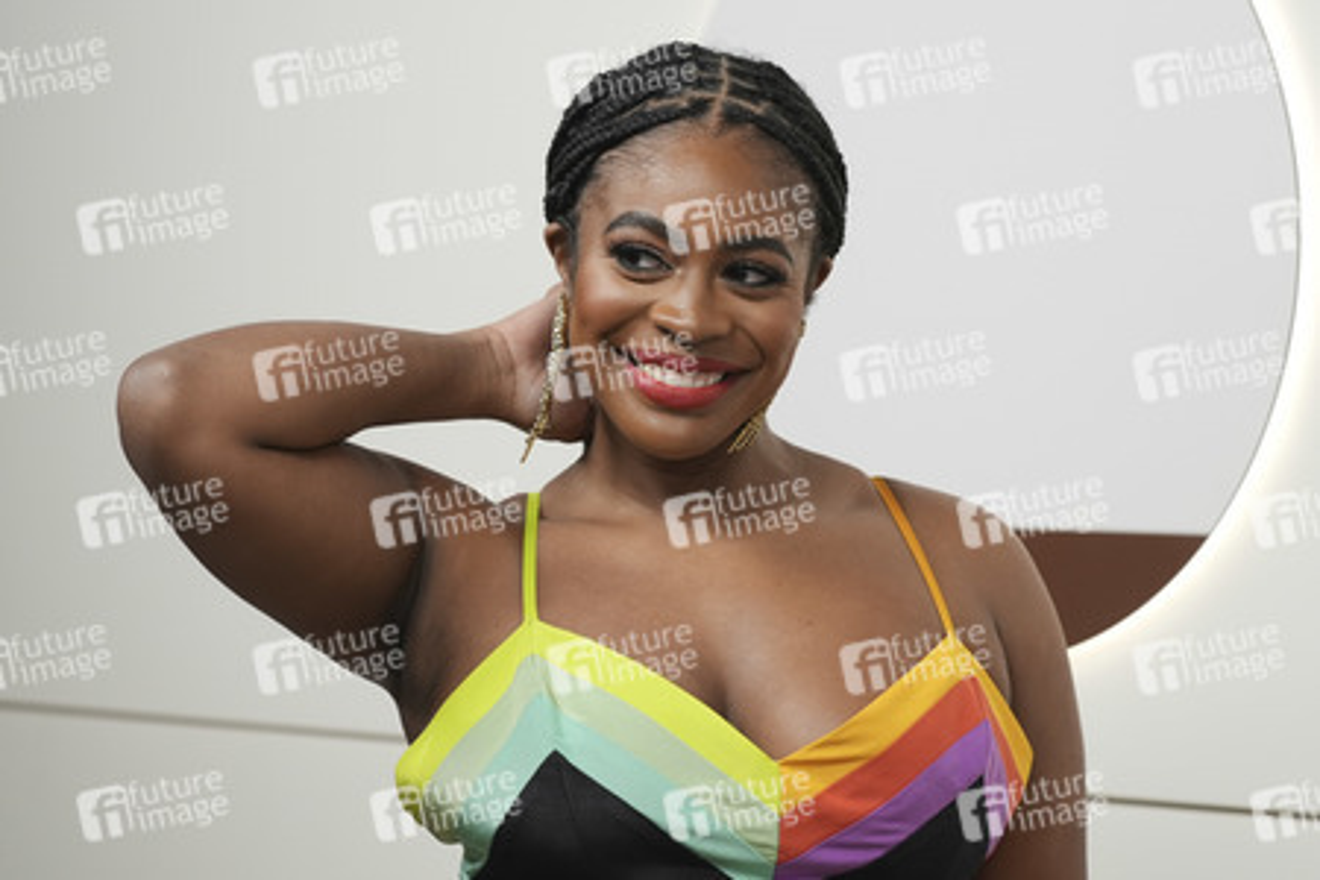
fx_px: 4070
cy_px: 440
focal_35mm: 111
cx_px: 660
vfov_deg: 12.3
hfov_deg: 18.4
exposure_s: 1/500
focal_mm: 111
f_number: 5
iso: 1600
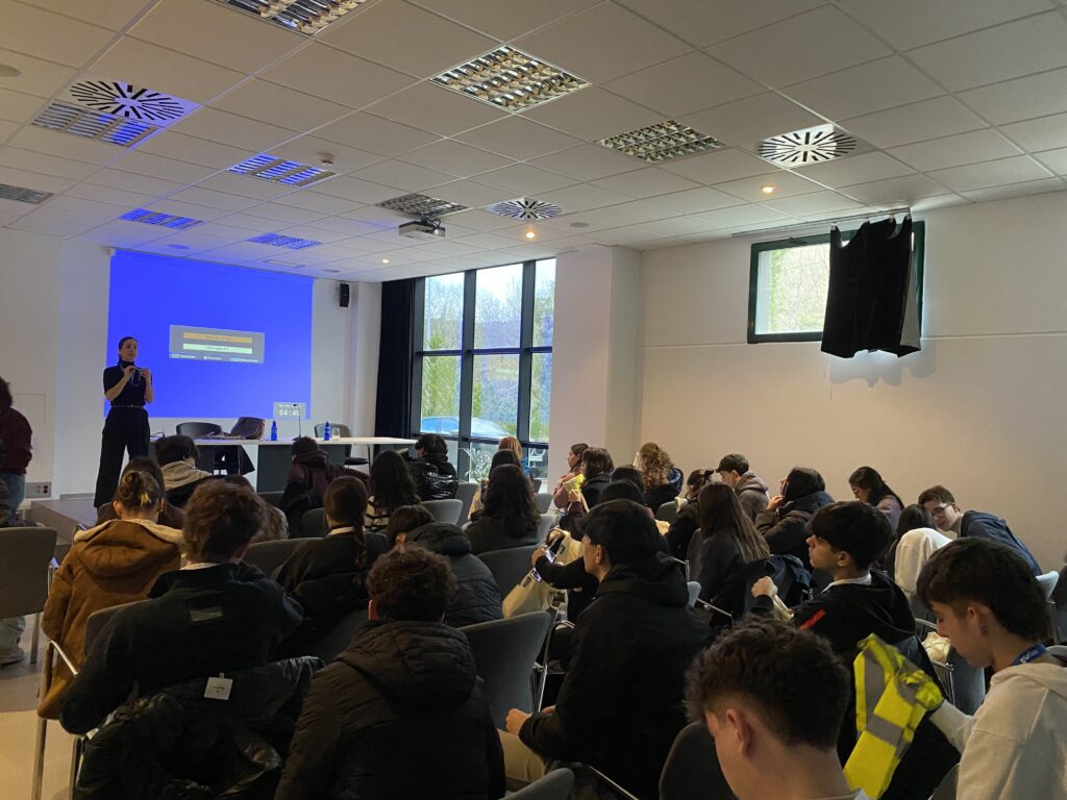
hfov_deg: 67.3
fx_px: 801
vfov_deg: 53.1
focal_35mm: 26
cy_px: 400
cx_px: 534
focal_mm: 4.25
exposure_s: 1/50
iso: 400
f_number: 1.8
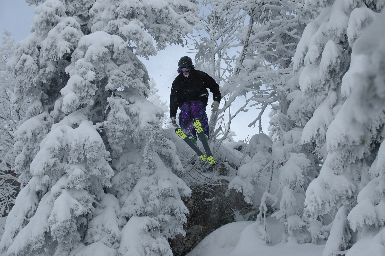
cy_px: 128
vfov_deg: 21.5
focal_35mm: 63
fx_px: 673
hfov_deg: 31.9
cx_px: 192
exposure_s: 1/2000
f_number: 4.8
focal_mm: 42
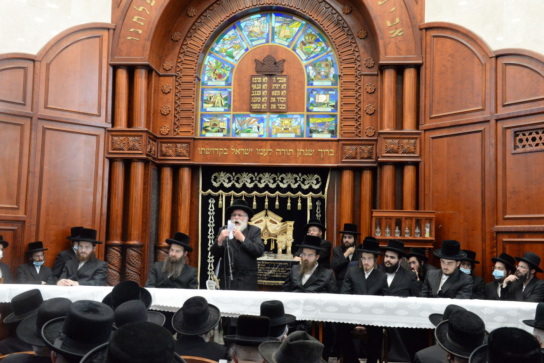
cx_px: 272
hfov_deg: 42.7
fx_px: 695
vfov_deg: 29.3
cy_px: 182
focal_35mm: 46
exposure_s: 1/160
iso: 6400
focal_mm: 46
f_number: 6.3
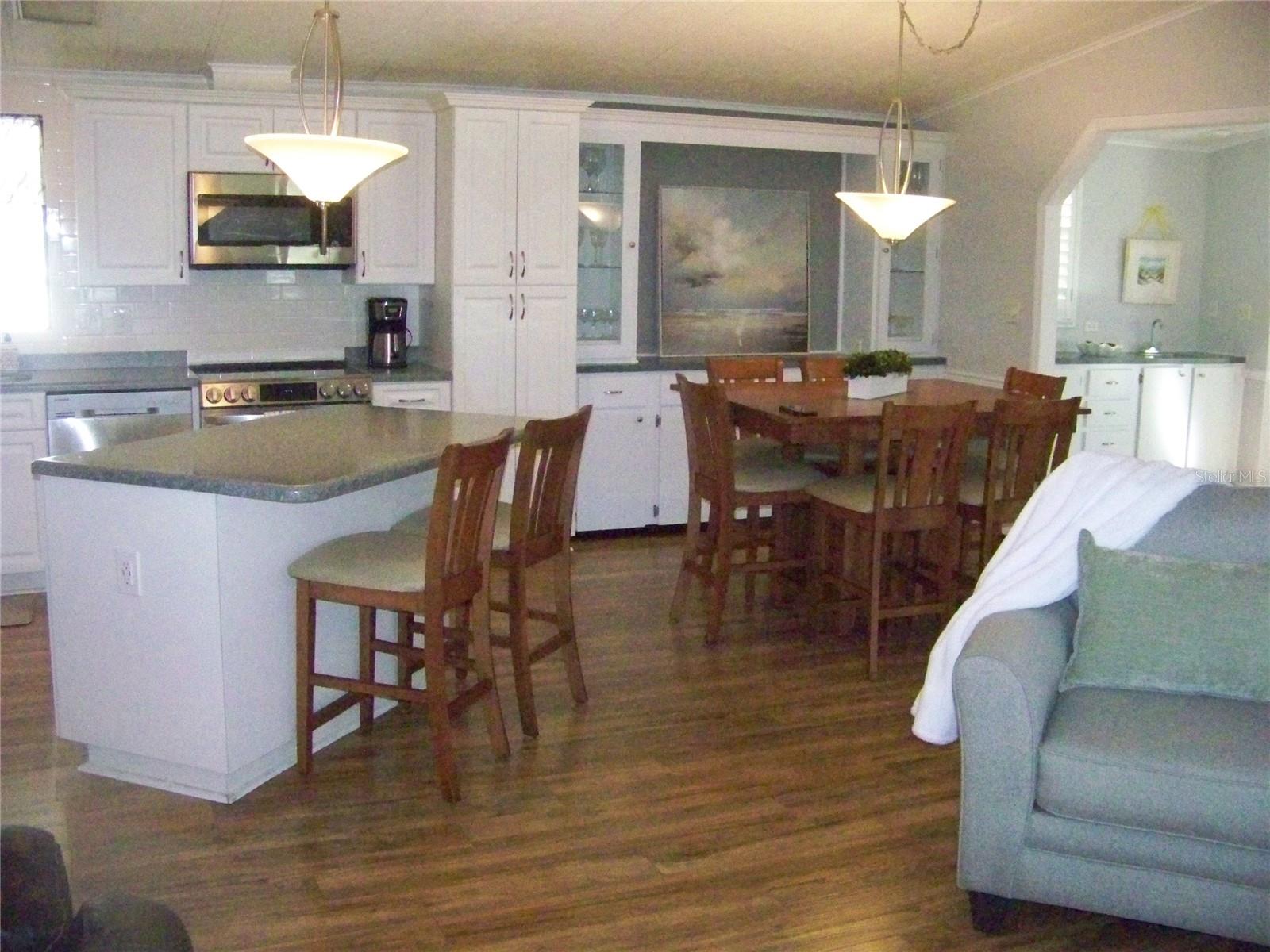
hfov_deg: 51.4
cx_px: 635
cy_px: 476
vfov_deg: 39.7
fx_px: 1321
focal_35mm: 36
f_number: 2.8
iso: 1600
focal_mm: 5.85
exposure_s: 1/500
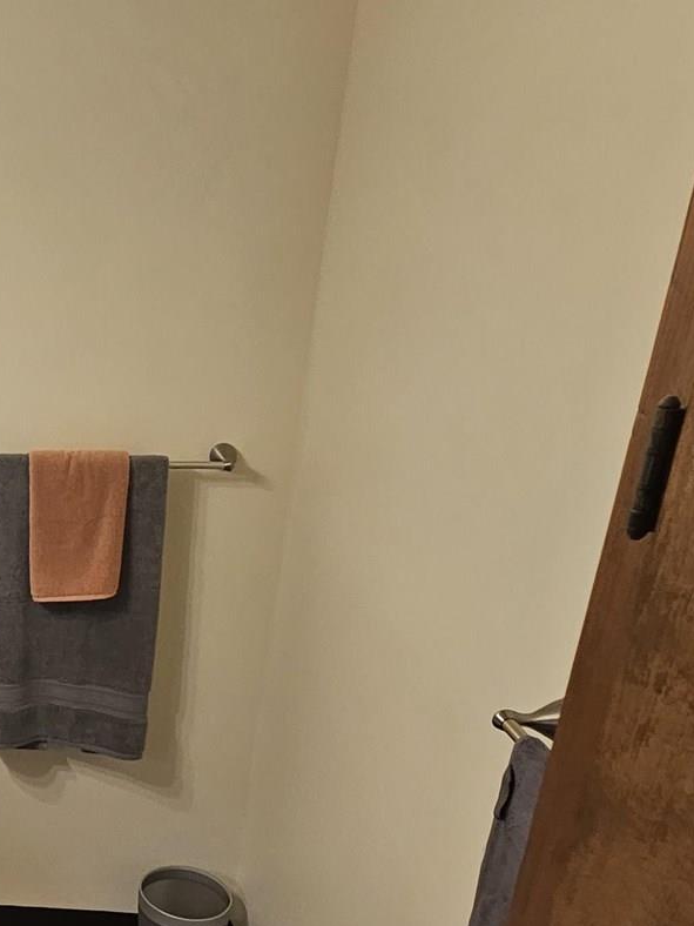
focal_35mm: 38
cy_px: 620
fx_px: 1016
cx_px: -112
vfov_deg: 48.1
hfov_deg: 32.1
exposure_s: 1/60
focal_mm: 2.2
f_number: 2.2
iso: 100
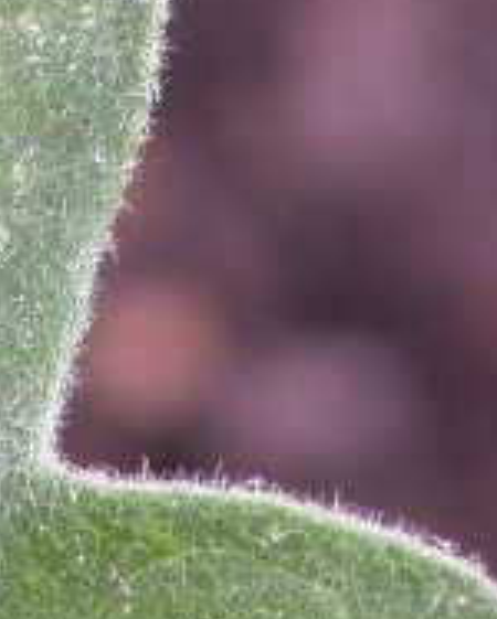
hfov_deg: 2.9
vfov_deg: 3.7
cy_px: 970
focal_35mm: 526
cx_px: 199
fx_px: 9656
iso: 100
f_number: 4.5
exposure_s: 1/76.2
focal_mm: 26.2
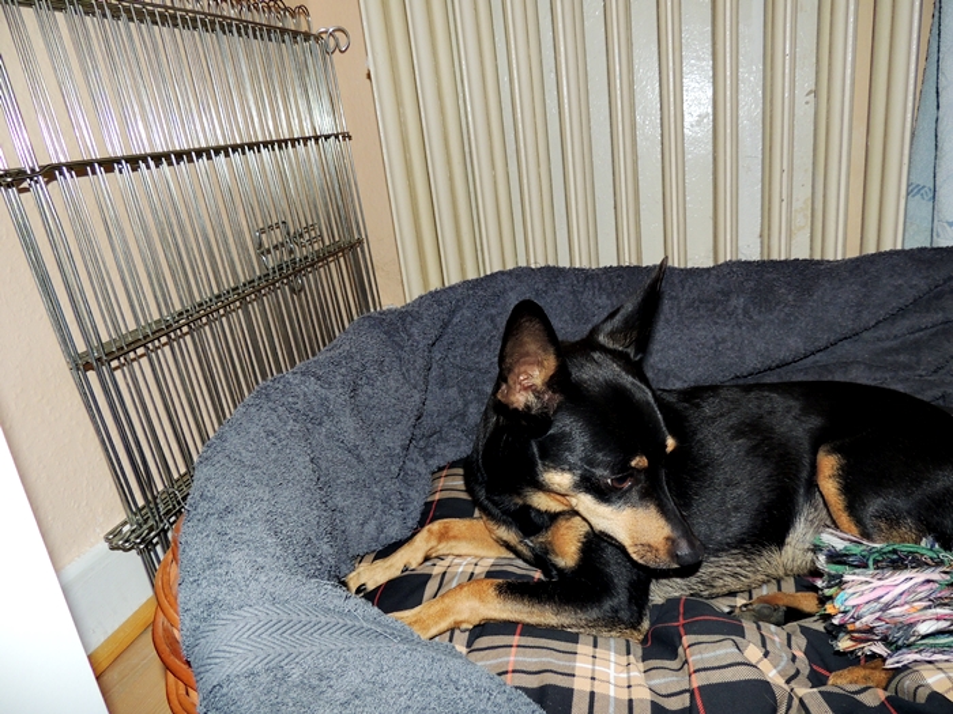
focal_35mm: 24
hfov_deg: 71.6
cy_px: 357
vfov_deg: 56.8
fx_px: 661
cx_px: 476
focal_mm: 4.3
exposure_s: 1/30
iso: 200
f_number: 3
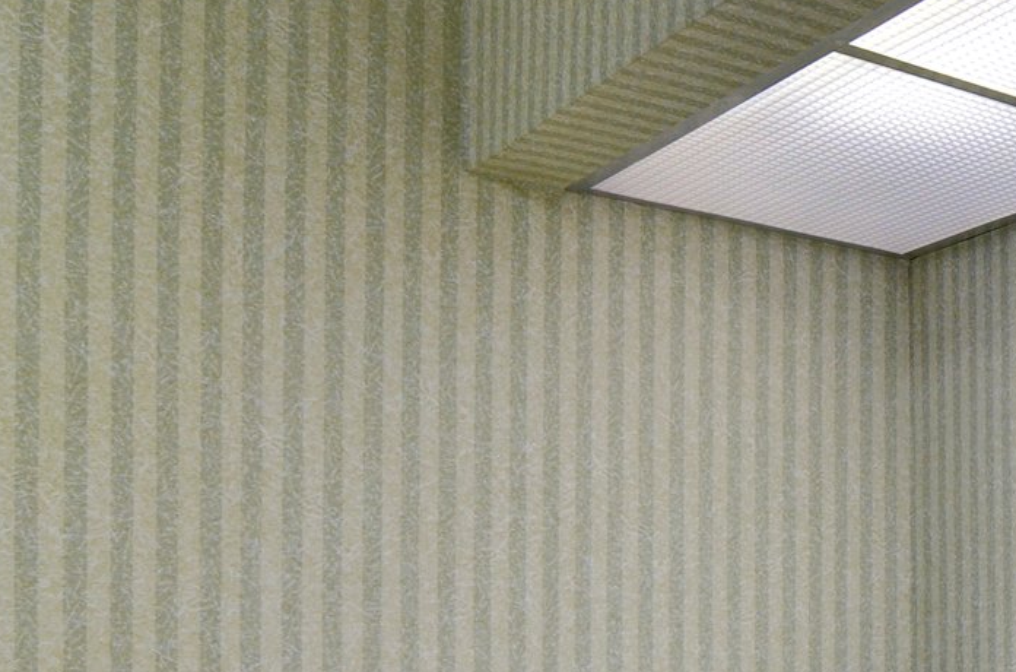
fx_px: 1492
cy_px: 712
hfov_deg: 28.2
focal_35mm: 53
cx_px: 1433
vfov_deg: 24.0
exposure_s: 1/8
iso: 400
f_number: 9
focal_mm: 12
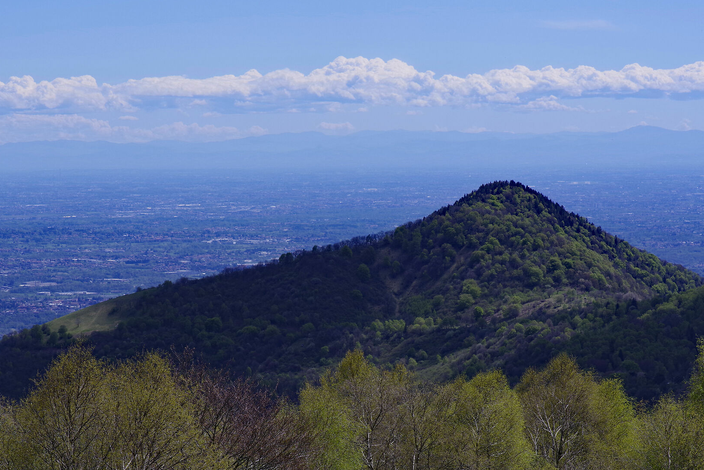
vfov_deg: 9.3
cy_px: 344
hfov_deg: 14.0
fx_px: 2876
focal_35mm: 147
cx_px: 346
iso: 200
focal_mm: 100
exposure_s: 1/180
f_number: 13
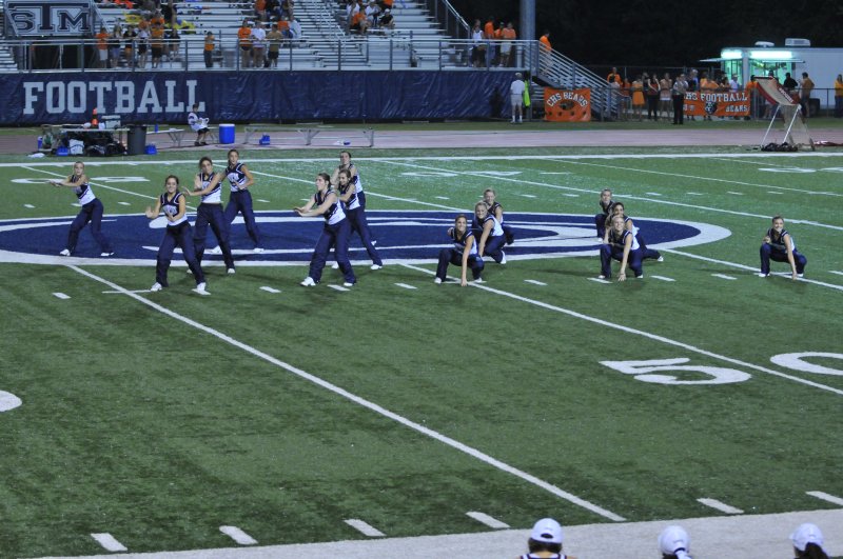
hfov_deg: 18.2
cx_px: 422
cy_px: 280
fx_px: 2631
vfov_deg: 12.1
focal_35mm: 112
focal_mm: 75
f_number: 2.8
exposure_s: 1/200
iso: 1600
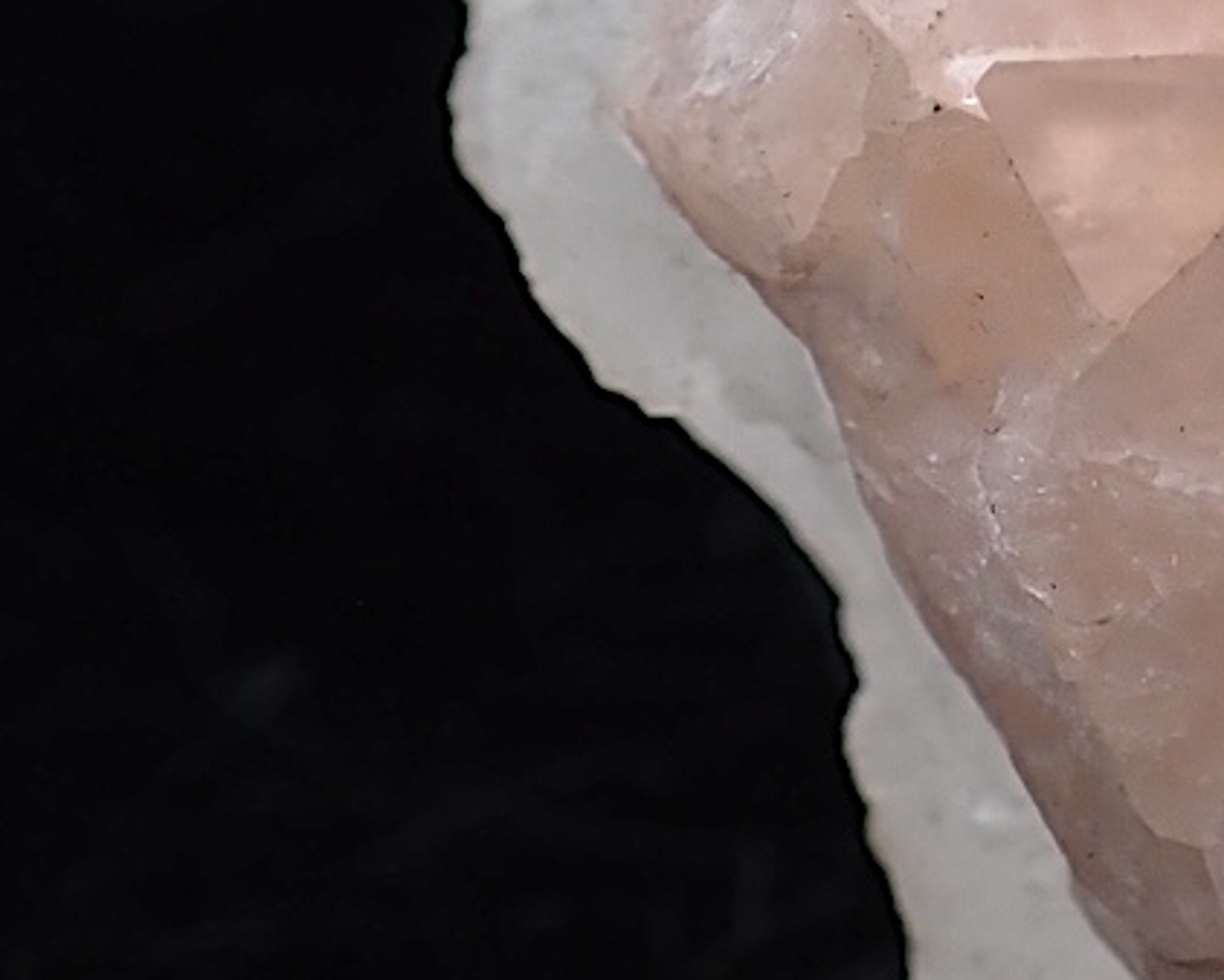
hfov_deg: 6.6
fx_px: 10474
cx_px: 1589
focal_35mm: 289
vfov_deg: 5.4
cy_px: 194
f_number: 4.9
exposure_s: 1/125
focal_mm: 18
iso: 200
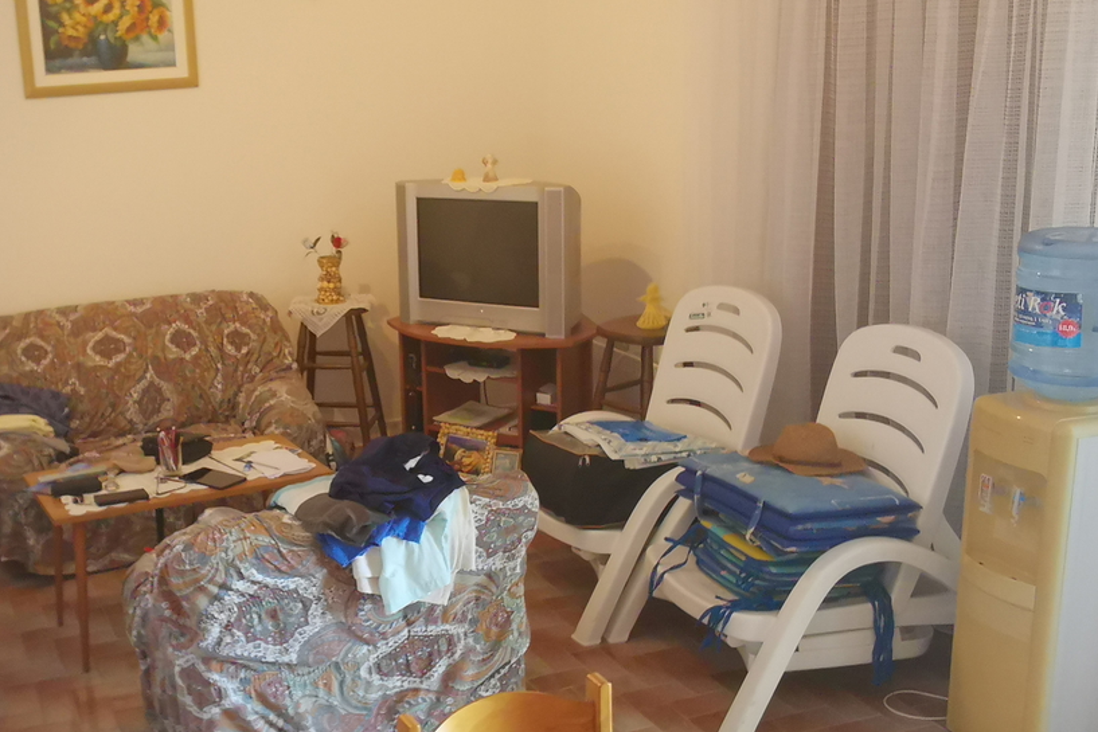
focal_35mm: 44
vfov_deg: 30.5
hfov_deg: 43.7
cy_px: 392
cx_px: 341
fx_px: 1342
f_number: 2.2
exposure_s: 1/33.3
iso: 400
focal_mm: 2.35
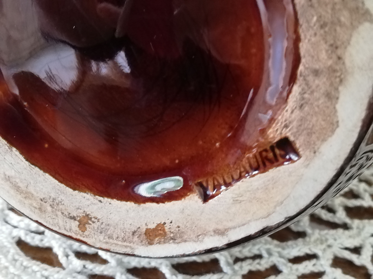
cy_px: 140
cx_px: 186
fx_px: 485
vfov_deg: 32.2
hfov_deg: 42.1
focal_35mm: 45
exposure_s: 1/20
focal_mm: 3.81
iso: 500
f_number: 2.2
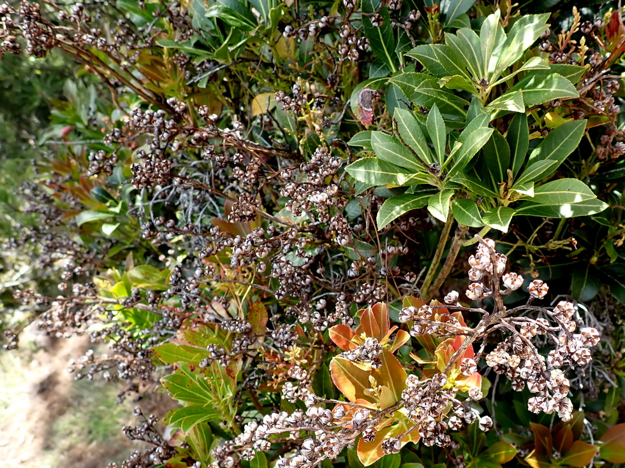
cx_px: 312
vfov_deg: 54.9
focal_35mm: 25
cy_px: 234
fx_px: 451
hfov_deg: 69.4
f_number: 2.8
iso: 100
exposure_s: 1/160
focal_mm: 4.5
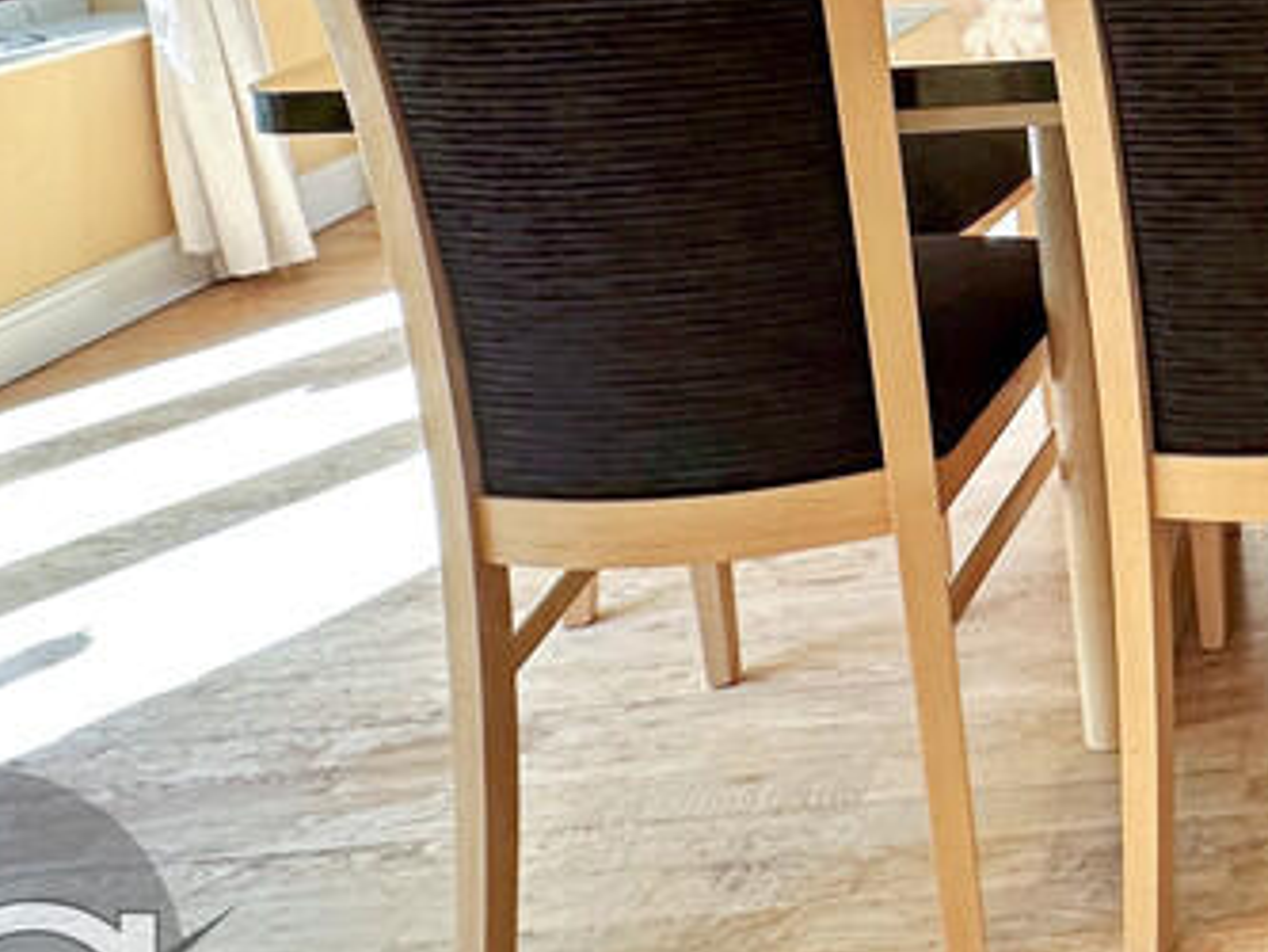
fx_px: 1576
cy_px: -99
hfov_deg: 34.1
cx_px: 1569
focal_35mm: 43
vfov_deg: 30.1
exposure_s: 1/99
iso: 160
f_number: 2.2
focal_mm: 2.22
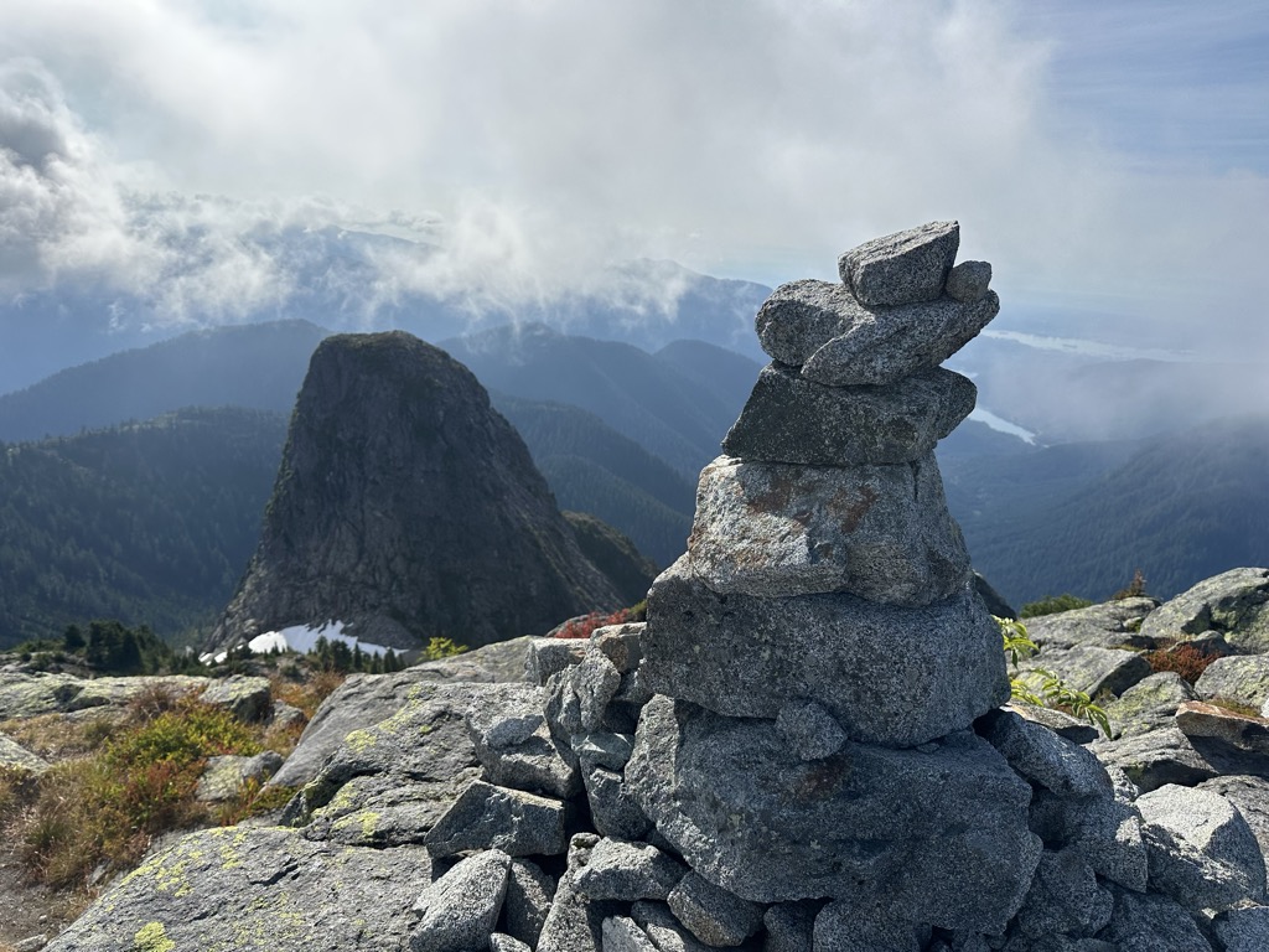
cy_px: 476
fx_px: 880
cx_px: 634
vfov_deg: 56.8
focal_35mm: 24
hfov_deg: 71.6
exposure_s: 1/8929
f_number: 1.78
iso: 80
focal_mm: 6.86
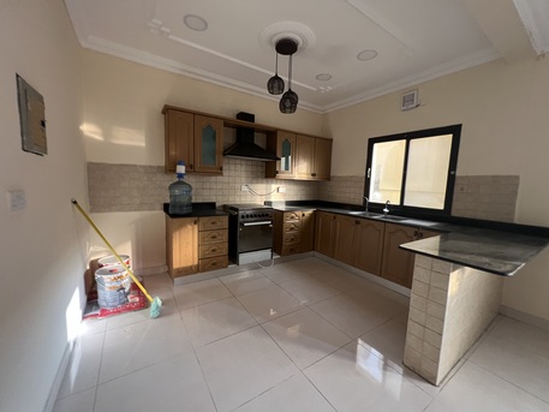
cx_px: 274
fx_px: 206
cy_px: 206
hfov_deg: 106.2
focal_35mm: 13
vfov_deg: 89.9
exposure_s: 1/60
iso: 250
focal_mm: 1.57
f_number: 1.8
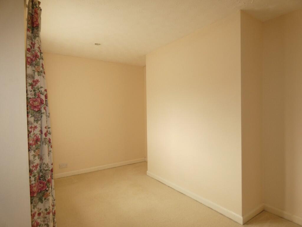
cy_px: 114
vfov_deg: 66.0
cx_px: 151
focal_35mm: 20
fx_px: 174
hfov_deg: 81.7
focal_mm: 3.6
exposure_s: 1/25
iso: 80
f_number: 2.8
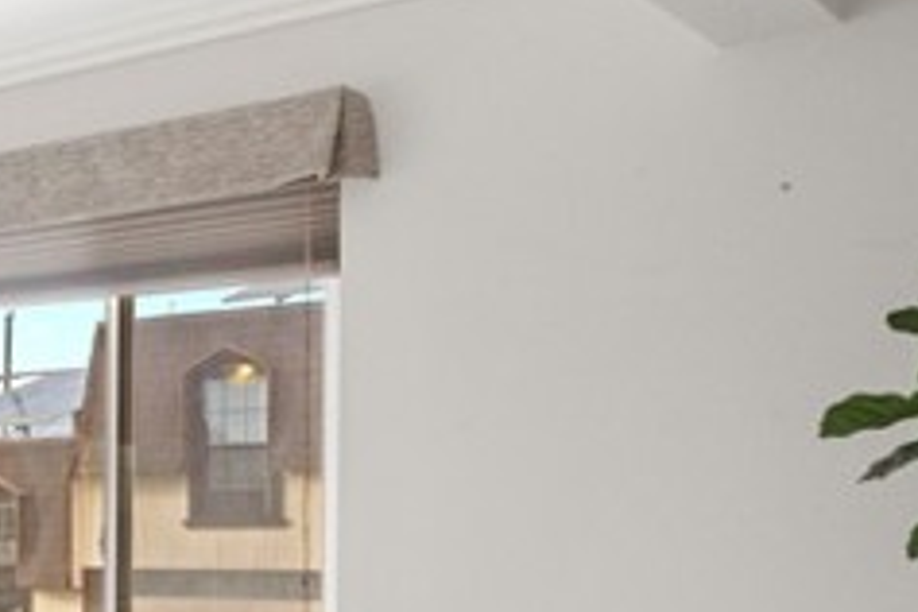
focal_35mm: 69
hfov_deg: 24.9
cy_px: 591
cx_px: -310
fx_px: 1759
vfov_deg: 19.3
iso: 5000
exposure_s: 1/30
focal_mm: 16
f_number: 20
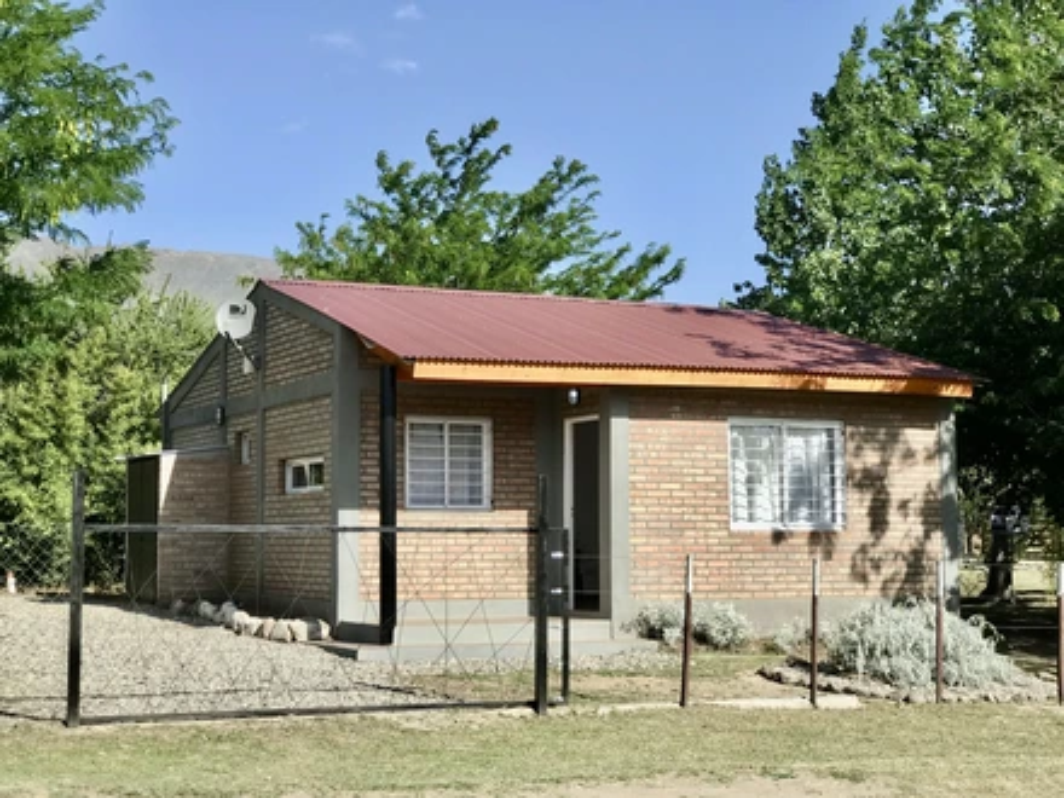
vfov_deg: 25.7
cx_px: 532
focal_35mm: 57
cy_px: 399
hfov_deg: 33.8
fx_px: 1752
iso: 20
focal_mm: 6.6
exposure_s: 1/694
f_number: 2.8
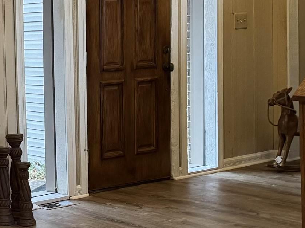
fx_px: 775
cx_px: -96
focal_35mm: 88
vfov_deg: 16.8
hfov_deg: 20.3
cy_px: 85
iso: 500
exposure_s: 1/60
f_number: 1.78
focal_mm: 6.76
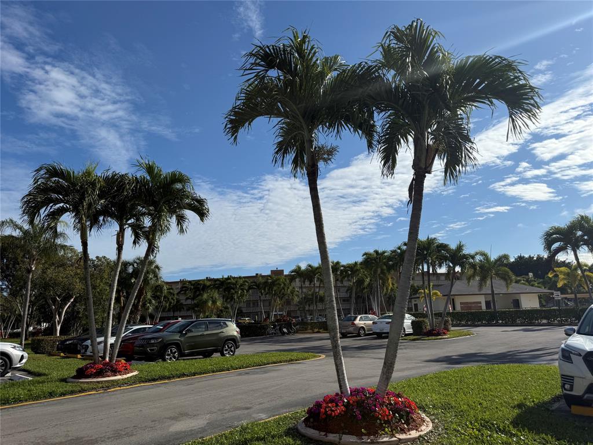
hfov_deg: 71.6
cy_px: 222
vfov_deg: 56.8
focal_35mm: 24
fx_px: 411
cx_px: 296
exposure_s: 1/9091
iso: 80
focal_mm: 6.76
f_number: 1.78
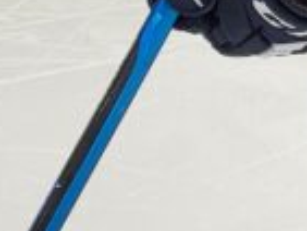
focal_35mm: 189
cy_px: -65
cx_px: 821
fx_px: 1678
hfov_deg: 9.0
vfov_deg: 7.8
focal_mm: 5.4
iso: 80
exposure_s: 1/100
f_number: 1.8
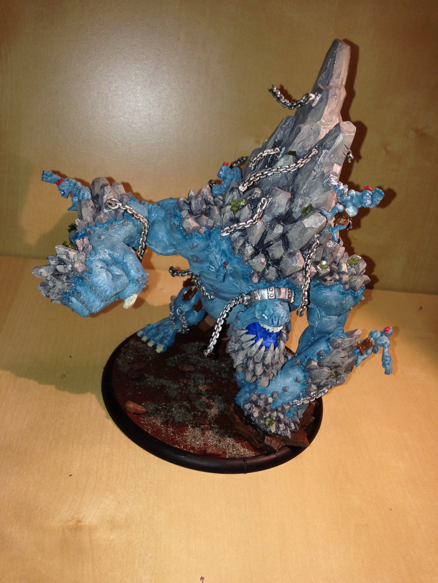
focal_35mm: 33
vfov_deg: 55.4
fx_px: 557
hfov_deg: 42.9
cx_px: 219
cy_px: 292
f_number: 2.4
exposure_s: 1/87
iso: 50
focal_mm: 4.12
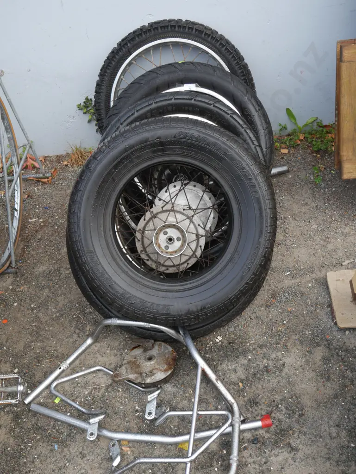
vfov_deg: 46.8
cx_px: 178
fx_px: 548
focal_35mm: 40
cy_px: 237
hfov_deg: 36.0
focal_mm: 20
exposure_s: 1/80
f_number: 4.5
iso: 200
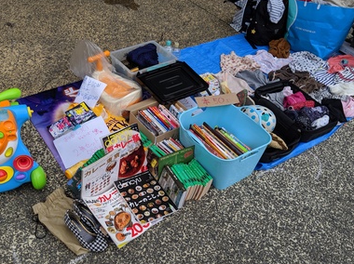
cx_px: 174
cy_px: 137
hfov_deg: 56.9
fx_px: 327
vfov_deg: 44.1
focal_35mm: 32
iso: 64
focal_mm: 4.44
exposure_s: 1/838
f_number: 1.8
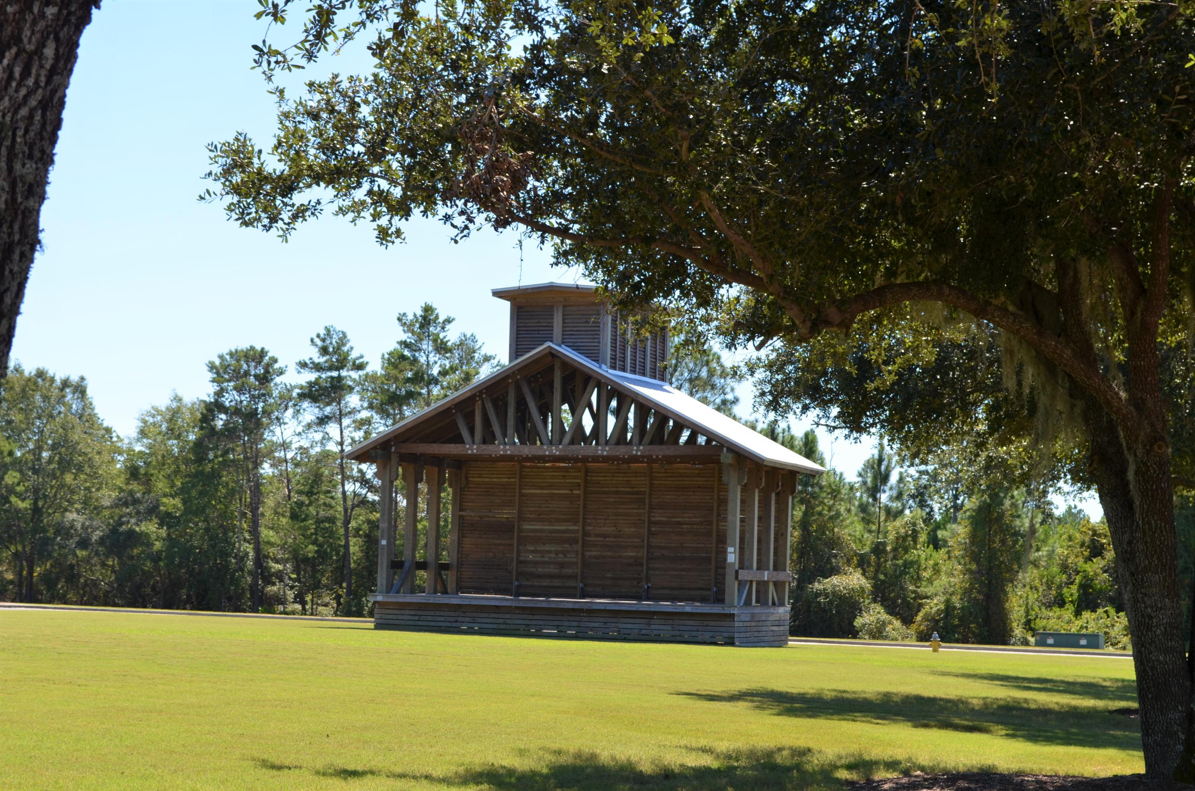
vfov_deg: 20.1
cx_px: 598
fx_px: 2236
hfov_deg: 29.9
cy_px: 396
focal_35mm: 68
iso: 200
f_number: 8
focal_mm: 45
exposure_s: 1/250
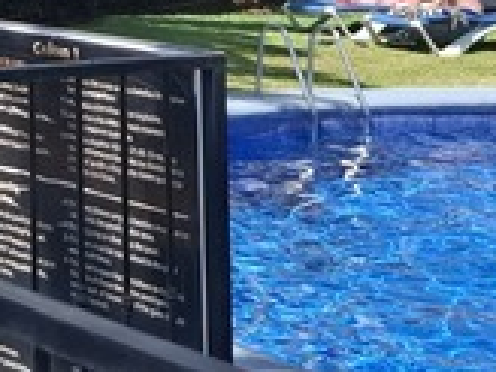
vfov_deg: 13.0
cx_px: -224
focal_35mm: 105
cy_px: -260
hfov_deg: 17.1
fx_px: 1505
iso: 50
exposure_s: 1/2037
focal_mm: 5.54
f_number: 1.8
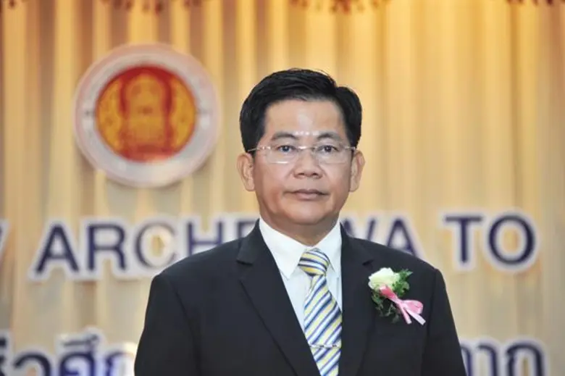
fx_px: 3294
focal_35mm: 210
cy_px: 188
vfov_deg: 6.5
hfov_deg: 9.8
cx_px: 282
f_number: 5.6
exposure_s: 1/100
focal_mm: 210
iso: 1600
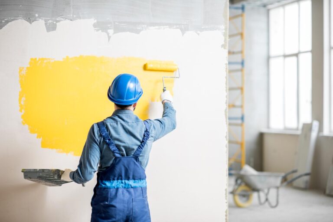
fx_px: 786
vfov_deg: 16.1
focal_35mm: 85
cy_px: 111
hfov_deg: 23.9
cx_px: 166
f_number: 2.2
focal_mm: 85
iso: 200
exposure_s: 1/160
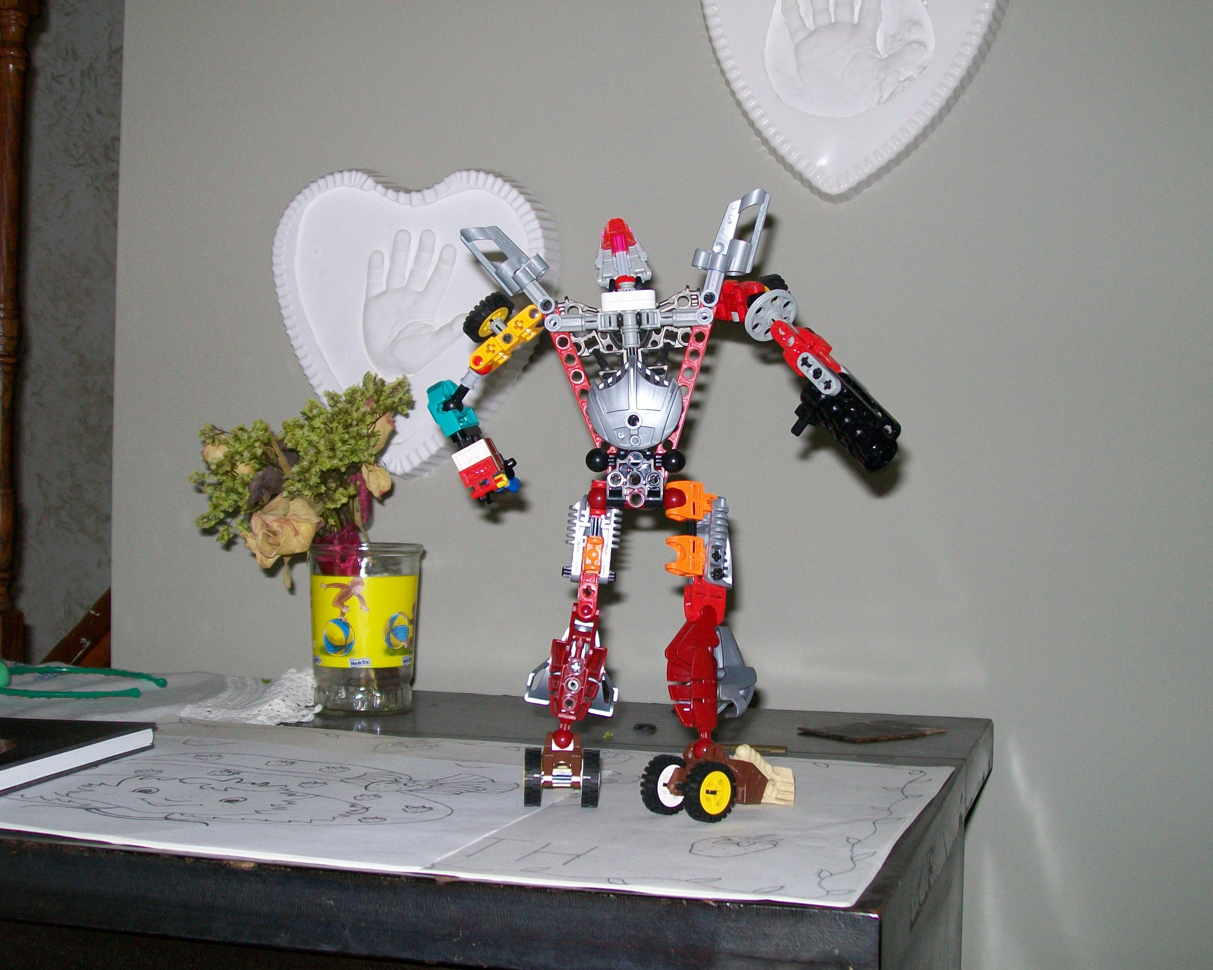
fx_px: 1687
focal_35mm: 47
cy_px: 484
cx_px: 640
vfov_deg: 32.1
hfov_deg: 39.5
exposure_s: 1/80
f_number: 3
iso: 64
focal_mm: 7.6
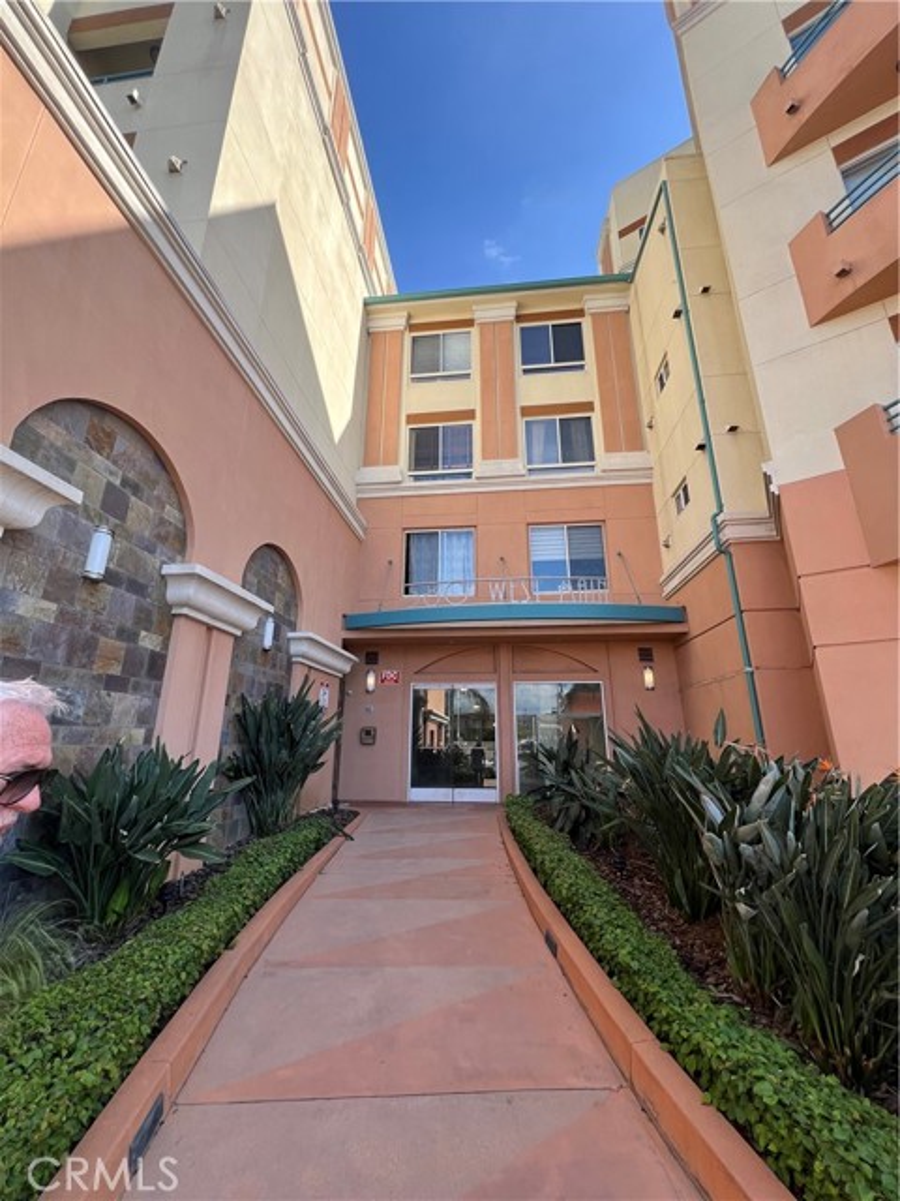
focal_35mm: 13
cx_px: 450
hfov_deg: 89.9
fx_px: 451
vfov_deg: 106.2
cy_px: 600
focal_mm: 1.57
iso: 32
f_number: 1.8
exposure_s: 1/442
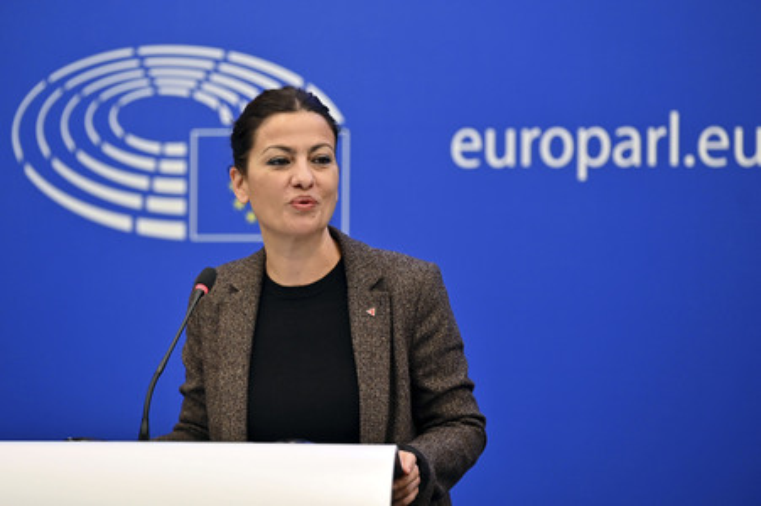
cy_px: 253
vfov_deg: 10.1
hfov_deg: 15.2
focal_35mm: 135
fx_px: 2852
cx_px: 380
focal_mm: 135
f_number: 2.8
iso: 640
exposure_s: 1/160
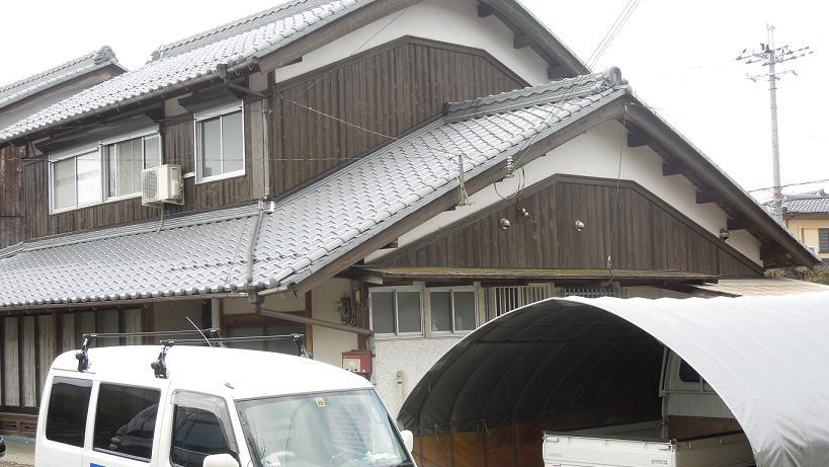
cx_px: 411
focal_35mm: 53
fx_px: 1165
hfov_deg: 39.2
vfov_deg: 22.6
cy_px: 251
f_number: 4
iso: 100
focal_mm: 8.7
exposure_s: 1/125
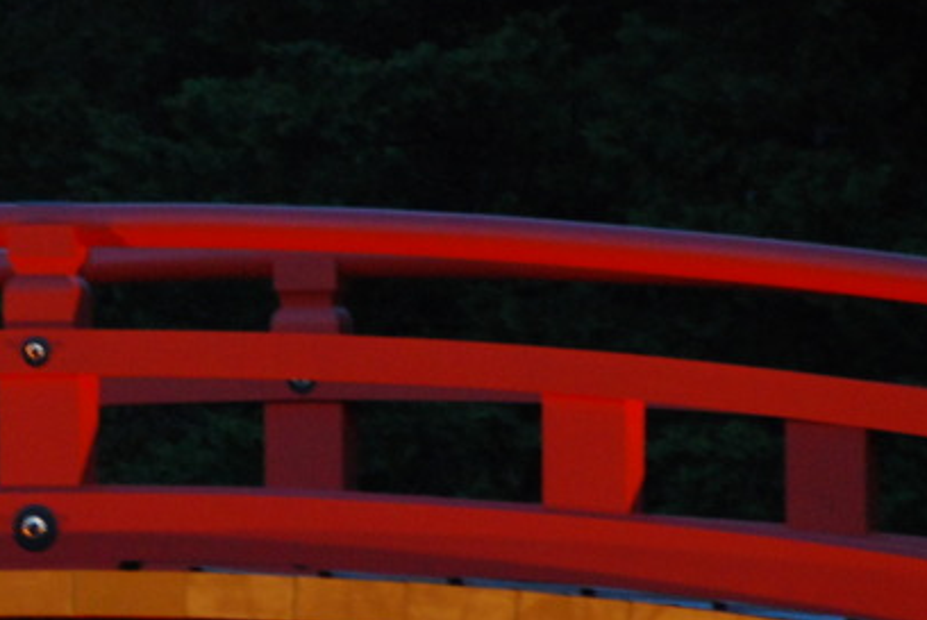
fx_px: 19410
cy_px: 405
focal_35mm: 753
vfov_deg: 1.8
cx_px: 30
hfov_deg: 2.7
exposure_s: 1/30
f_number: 5.6
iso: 800
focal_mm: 200
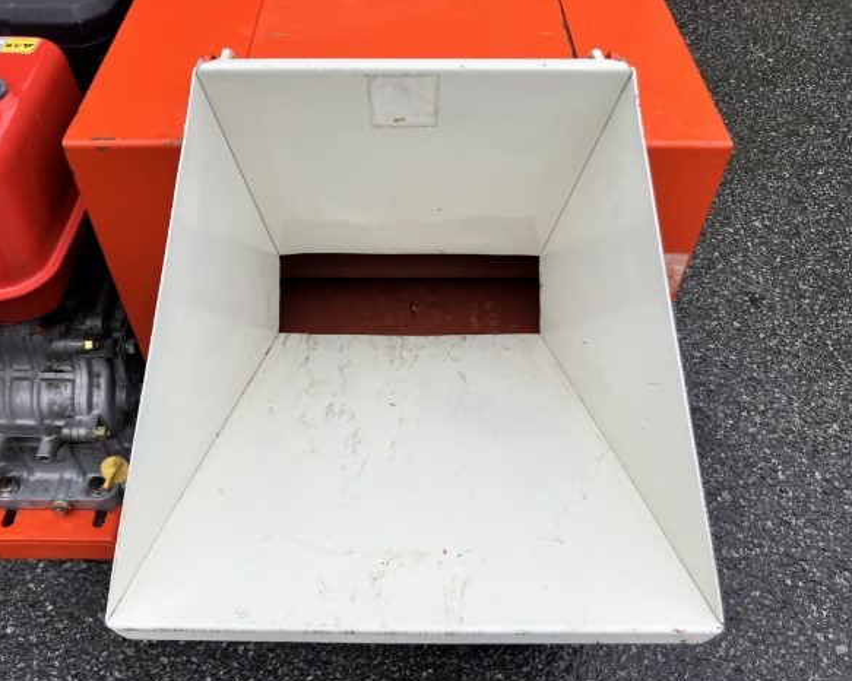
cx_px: 396
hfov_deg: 58.7
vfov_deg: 48.5
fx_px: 756
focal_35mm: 30
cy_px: 348
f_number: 1.8
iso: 32
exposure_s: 1/1104
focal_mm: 3.99
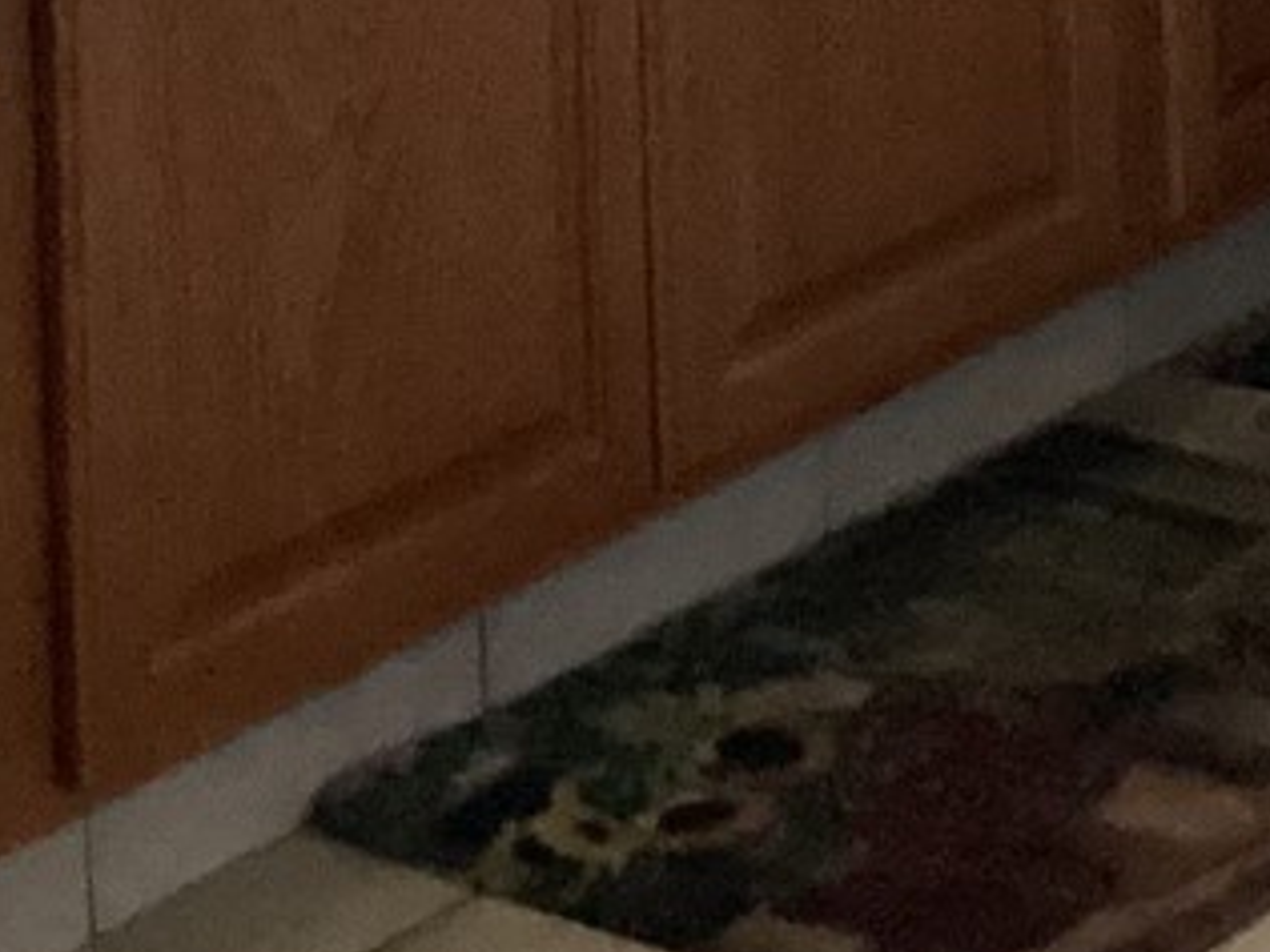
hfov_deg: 12.5
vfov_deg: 8.6
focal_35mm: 157
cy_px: -1334
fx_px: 5760
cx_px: 1174
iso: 400
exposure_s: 1/25
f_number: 2.4
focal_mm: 3.3
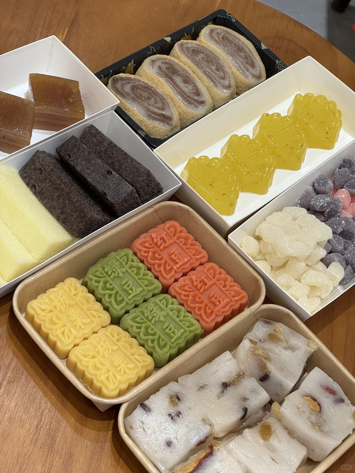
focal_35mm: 77
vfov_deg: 25.3
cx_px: 178
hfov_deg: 19.1
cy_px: 236
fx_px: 1053
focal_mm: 9
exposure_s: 1/50
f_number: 2.8
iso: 125
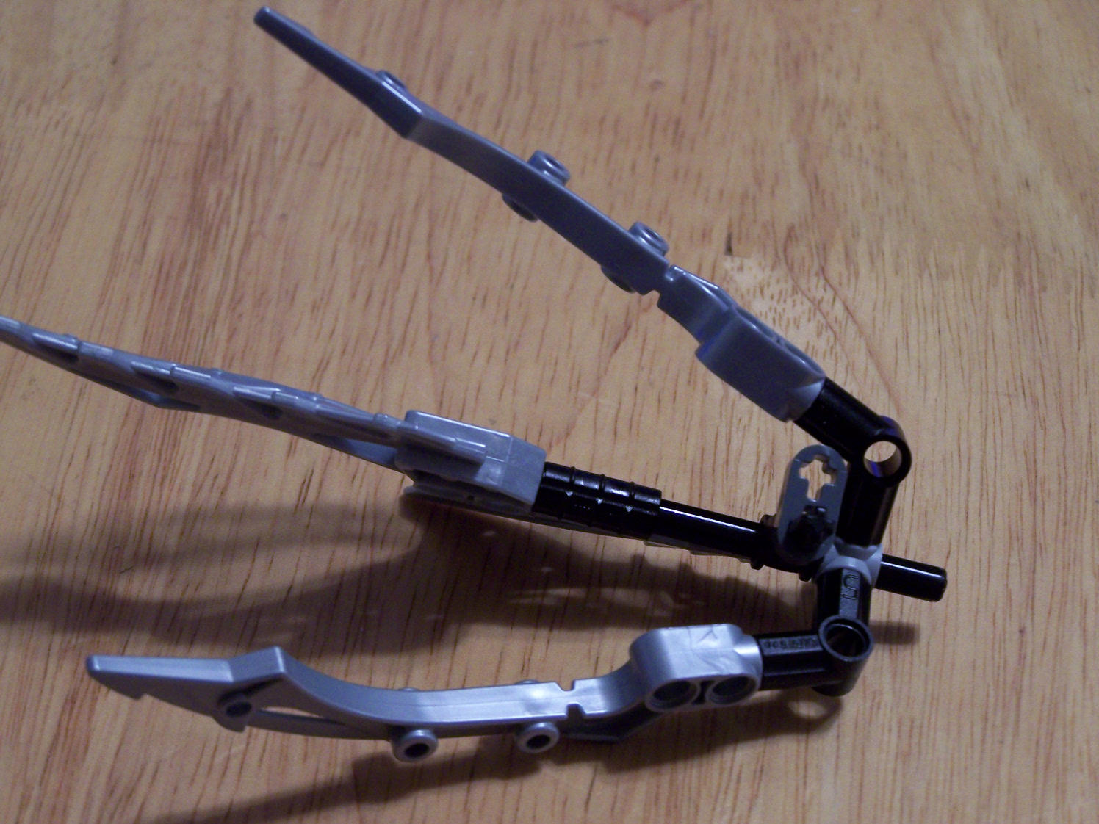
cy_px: 412
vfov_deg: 14.1
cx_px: 550
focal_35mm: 105
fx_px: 3334
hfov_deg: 18.7
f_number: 3.2
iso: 160
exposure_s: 1/8
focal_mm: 17.5
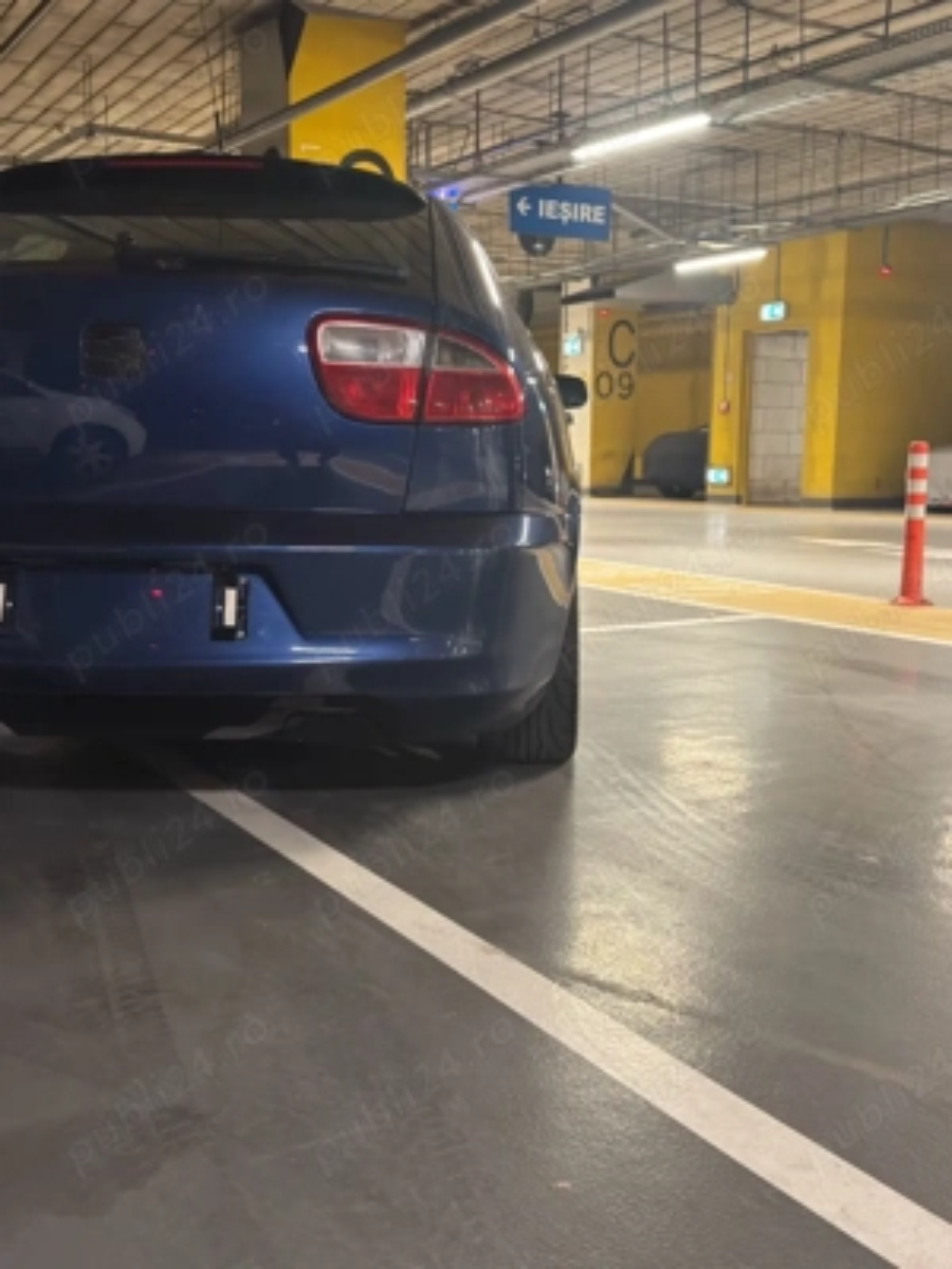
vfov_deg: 50.1
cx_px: 476
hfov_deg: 38.7
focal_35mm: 37
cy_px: 634
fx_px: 1357
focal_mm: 6.76
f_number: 1.78
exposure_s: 1/35
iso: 640
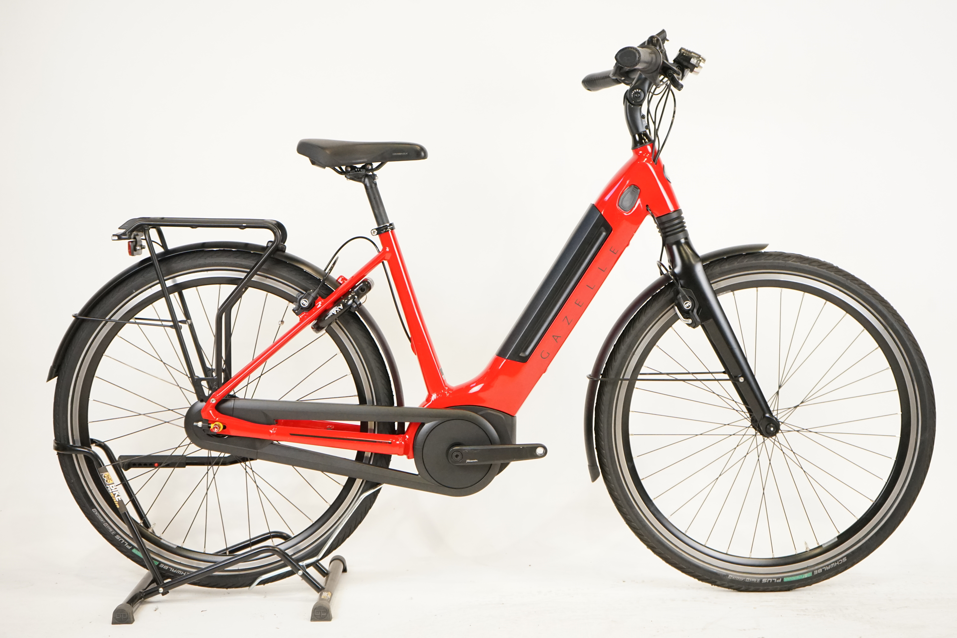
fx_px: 1489
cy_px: 319
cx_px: 478
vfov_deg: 24.2
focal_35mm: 56
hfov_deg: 35.6
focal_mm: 56
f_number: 5.6
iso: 3200
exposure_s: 1/200
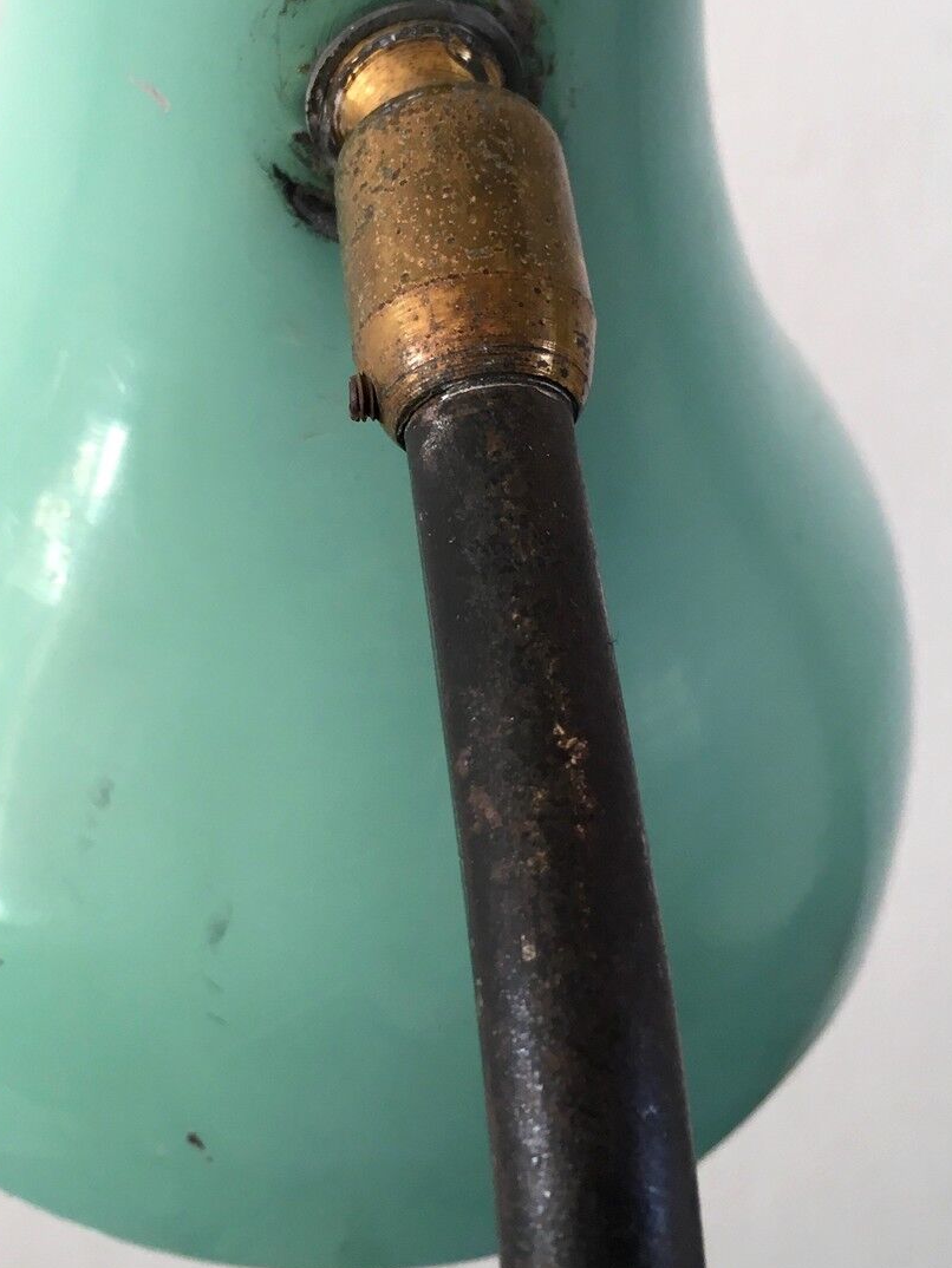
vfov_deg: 35.3
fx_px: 1979
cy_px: 460
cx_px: 340
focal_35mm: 54
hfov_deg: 26.9
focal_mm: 4.15
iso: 25
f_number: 2.2
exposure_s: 1/33
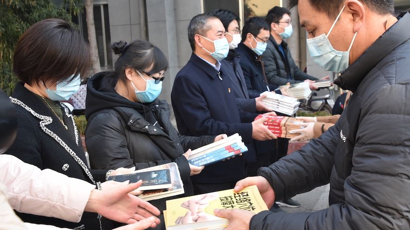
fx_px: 500
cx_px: 202
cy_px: 109
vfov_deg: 26.0
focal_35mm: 46
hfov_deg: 44.6
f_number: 8
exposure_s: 1/250
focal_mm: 26
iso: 800
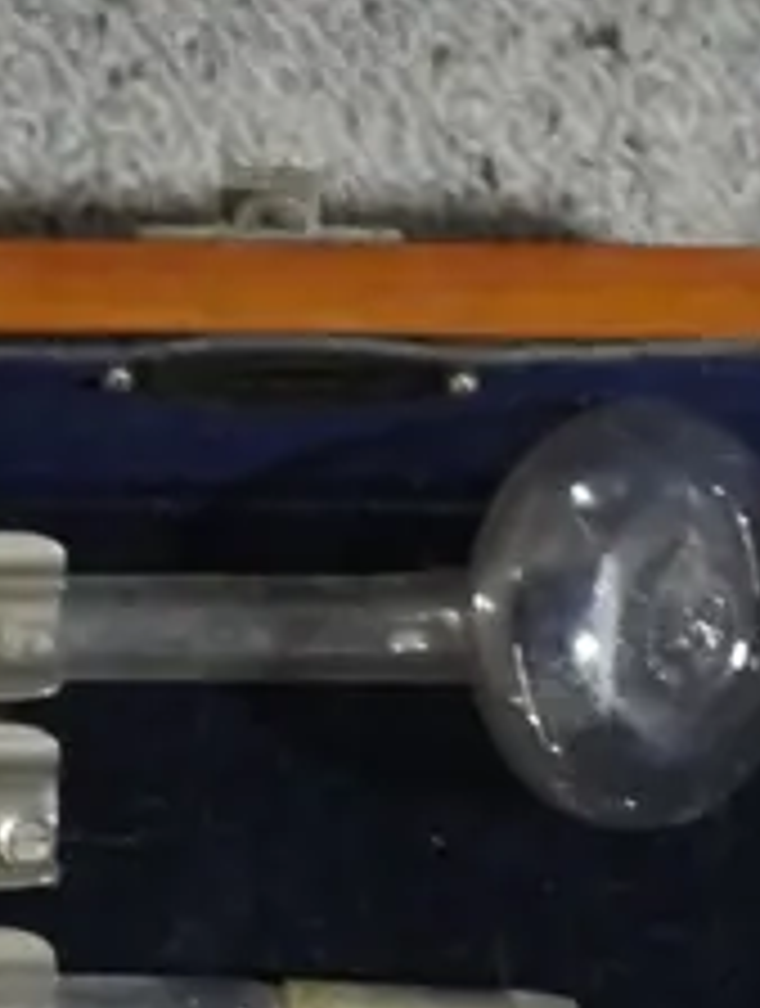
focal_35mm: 219
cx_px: 92
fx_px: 6387
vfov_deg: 8.5
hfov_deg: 6.8
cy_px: 2102
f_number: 5.2
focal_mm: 24
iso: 2500
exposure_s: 1/60
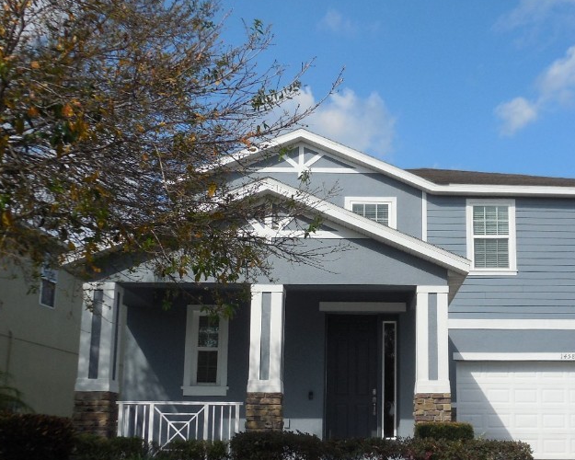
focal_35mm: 48
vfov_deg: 31.3
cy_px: 296
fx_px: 817
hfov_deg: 38.1
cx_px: 405
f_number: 6.5
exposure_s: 1/640
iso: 125
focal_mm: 5.3
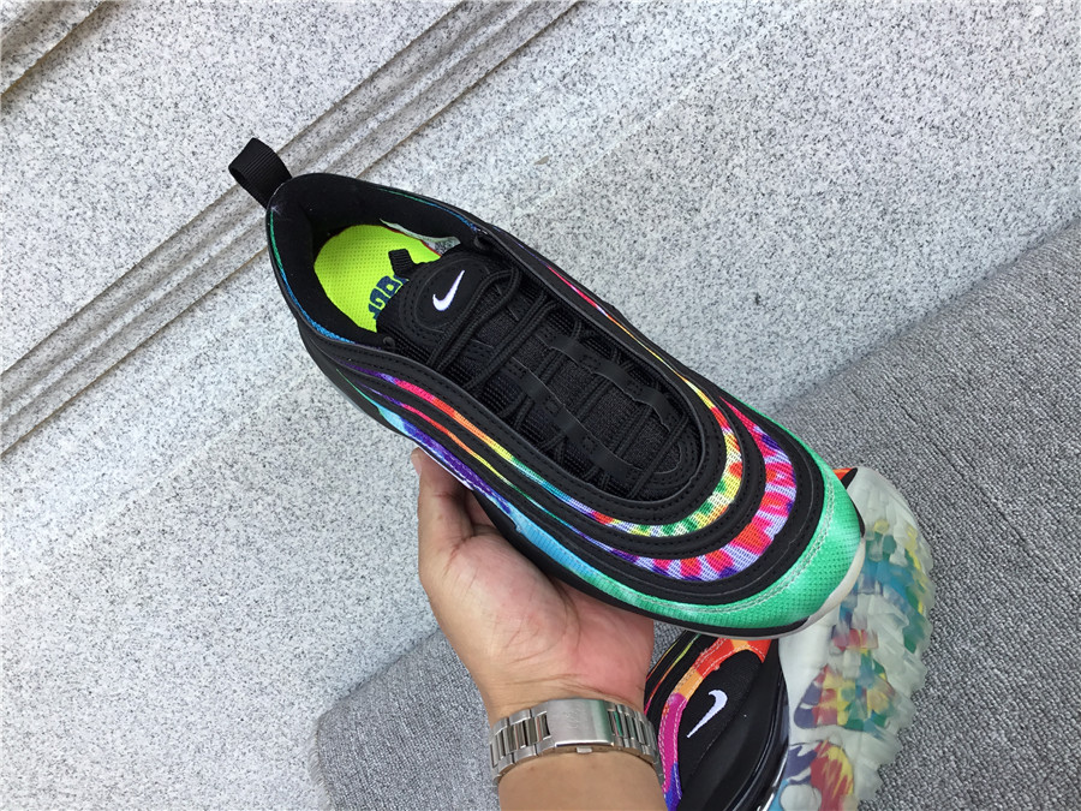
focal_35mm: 31
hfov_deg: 58.4
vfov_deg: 45.4
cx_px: 540
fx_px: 968
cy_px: 406
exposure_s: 1/436
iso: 25
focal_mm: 3.3
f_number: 2.4
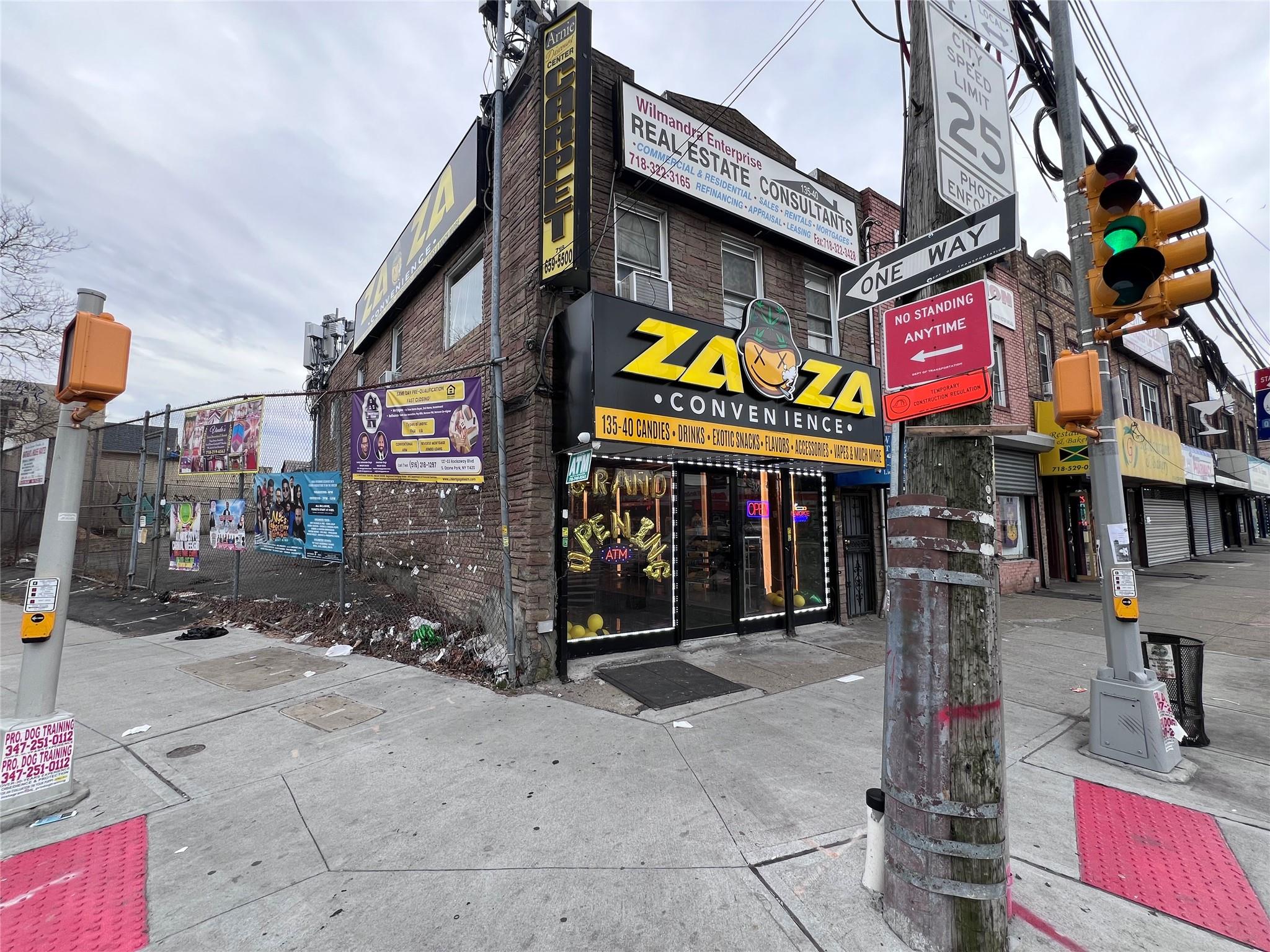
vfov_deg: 89.9
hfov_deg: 106.2
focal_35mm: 13
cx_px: 635
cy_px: 476
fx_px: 477
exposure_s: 1/136
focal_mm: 1.57
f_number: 1.8
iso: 32
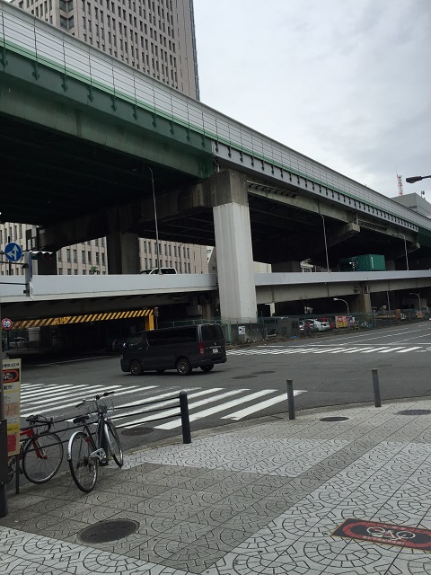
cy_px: 288
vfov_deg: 61.7
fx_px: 481
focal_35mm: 29
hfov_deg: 48.2
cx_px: 216
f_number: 2.2
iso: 32
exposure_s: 1/1276
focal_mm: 4.15
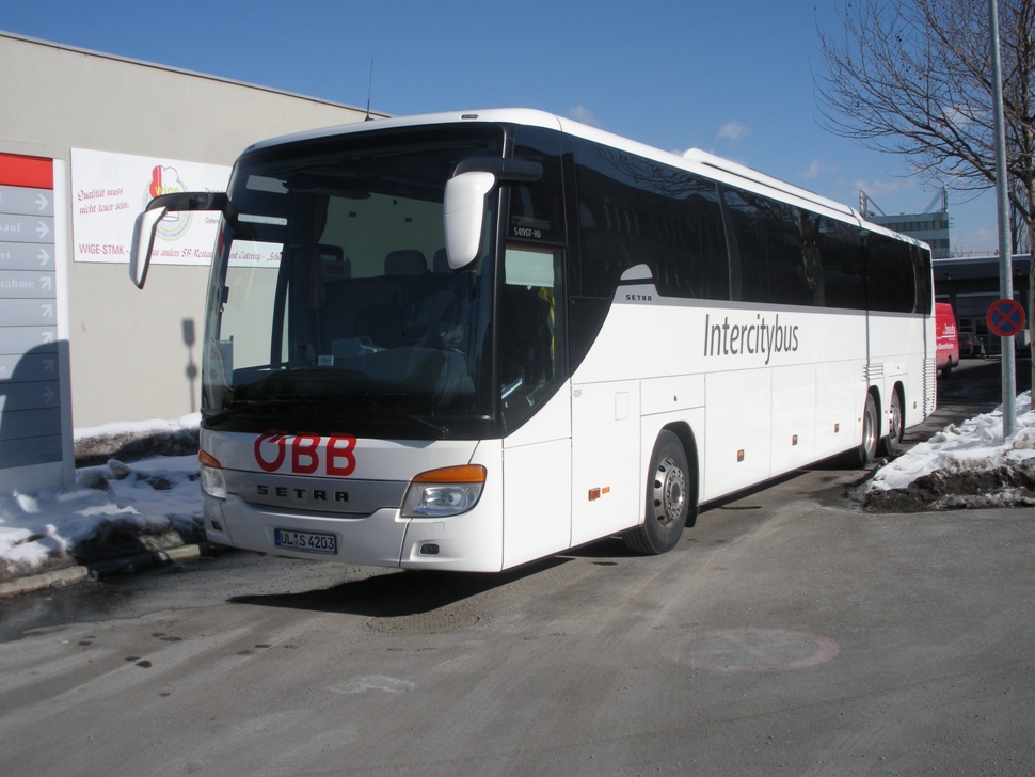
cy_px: 372
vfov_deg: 37.7
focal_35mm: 38
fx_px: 1136
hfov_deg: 49.0
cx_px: 515
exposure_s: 1/573
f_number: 5.6
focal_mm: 6.3
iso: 64
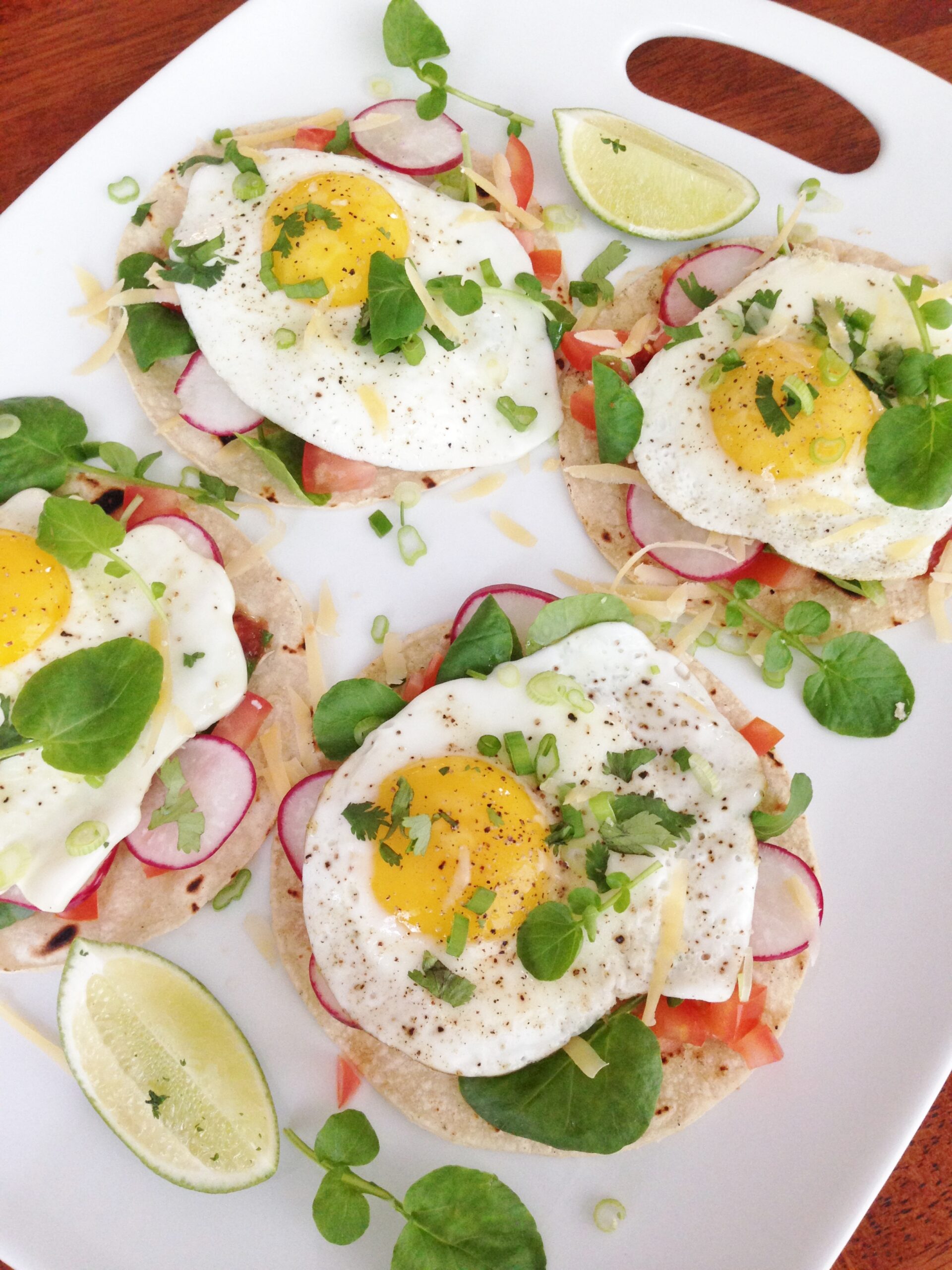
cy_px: 635
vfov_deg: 55.4
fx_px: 1210
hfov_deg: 42.9
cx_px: 476
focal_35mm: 33
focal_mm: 4.12
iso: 160
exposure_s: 1/20
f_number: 2.4
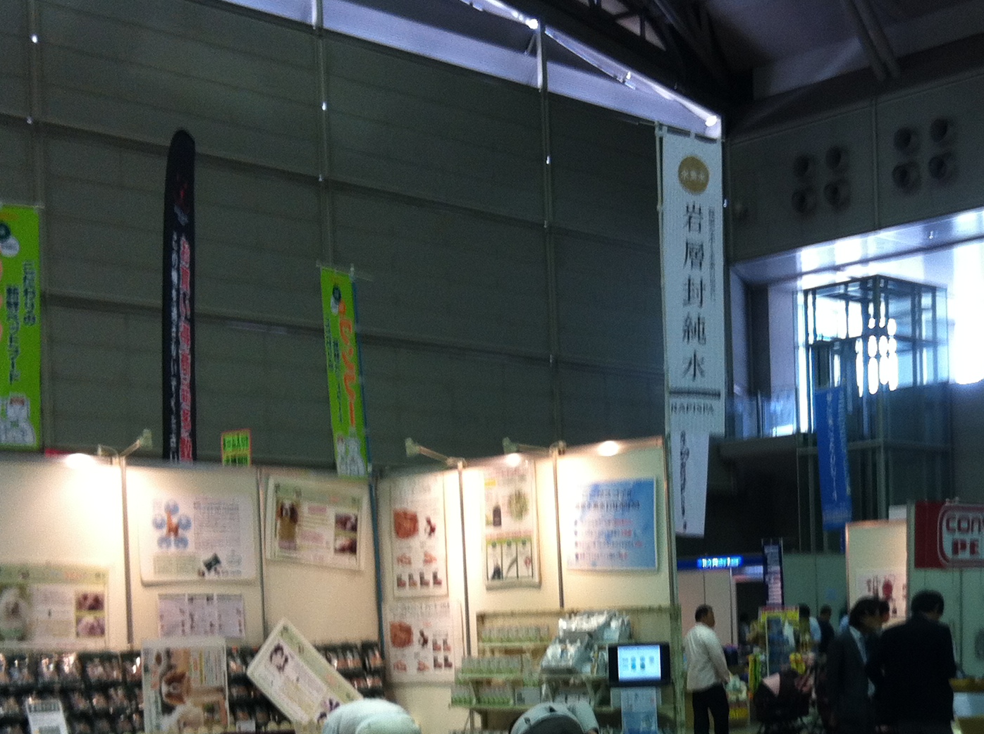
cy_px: 671
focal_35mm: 65
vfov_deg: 22.0
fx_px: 1845
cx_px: 699
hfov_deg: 29.5
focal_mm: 3.85
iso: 80
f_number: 2.8
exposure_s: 1/24
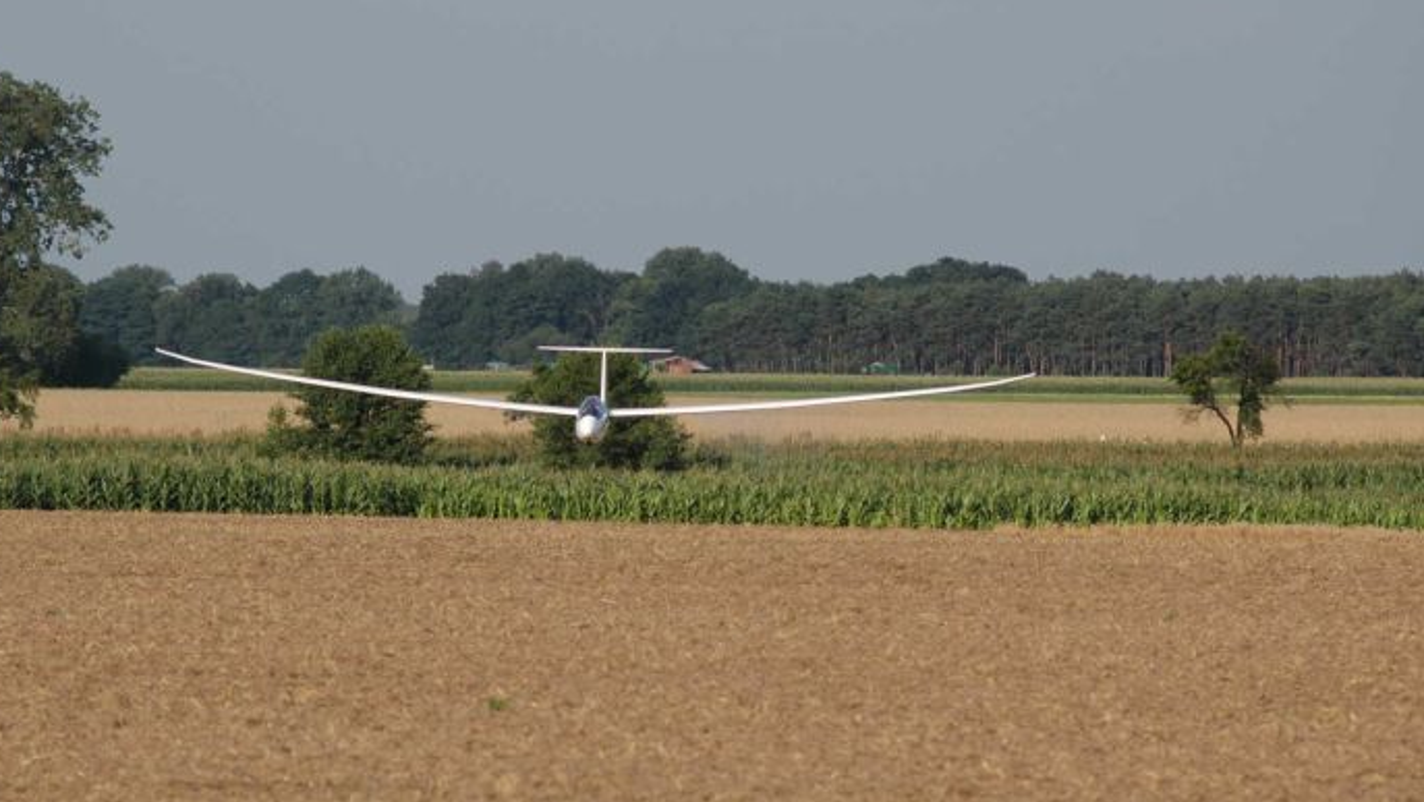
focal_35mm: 329
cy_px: 431
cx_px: 599
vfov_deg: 3.7
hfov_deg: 6.6
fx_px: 12427
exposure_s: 1/2000
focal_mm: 180
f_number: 4
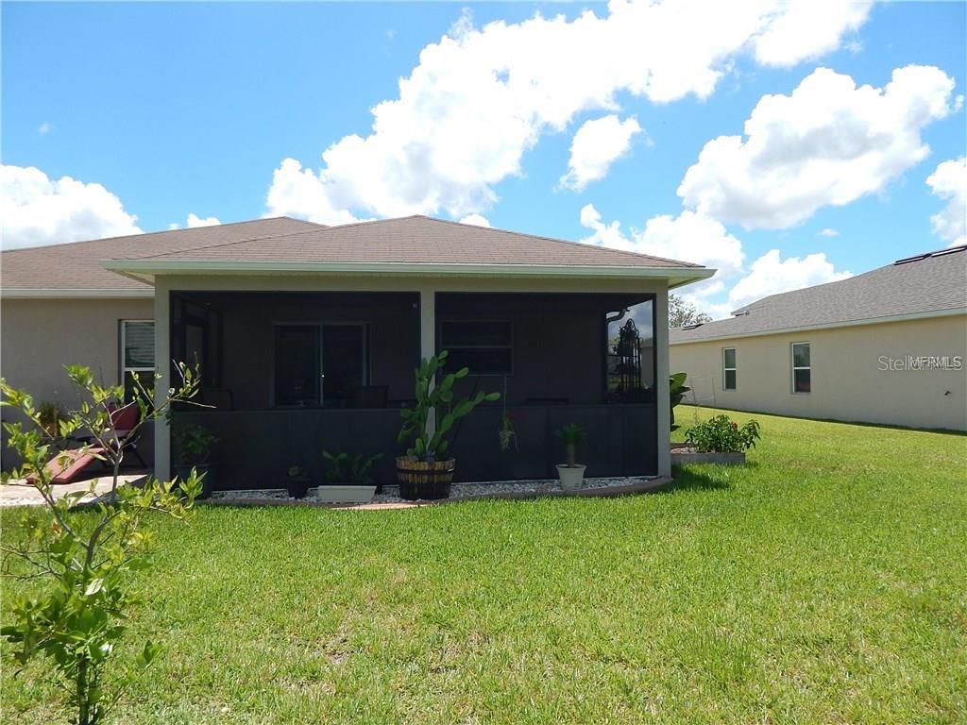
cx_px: 484
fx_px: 643
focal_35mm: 23
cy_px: 362
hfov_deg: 73.9
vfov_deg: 58.9
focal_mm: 4
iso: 125
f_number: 6
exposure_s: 1/400
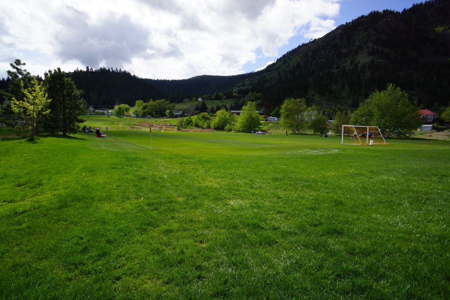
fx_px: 300
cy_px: 150
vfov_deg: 53.1
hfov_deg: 73.7
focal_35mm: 24
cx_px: 225
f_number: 11
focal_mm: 16
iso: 100
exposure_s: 1/100
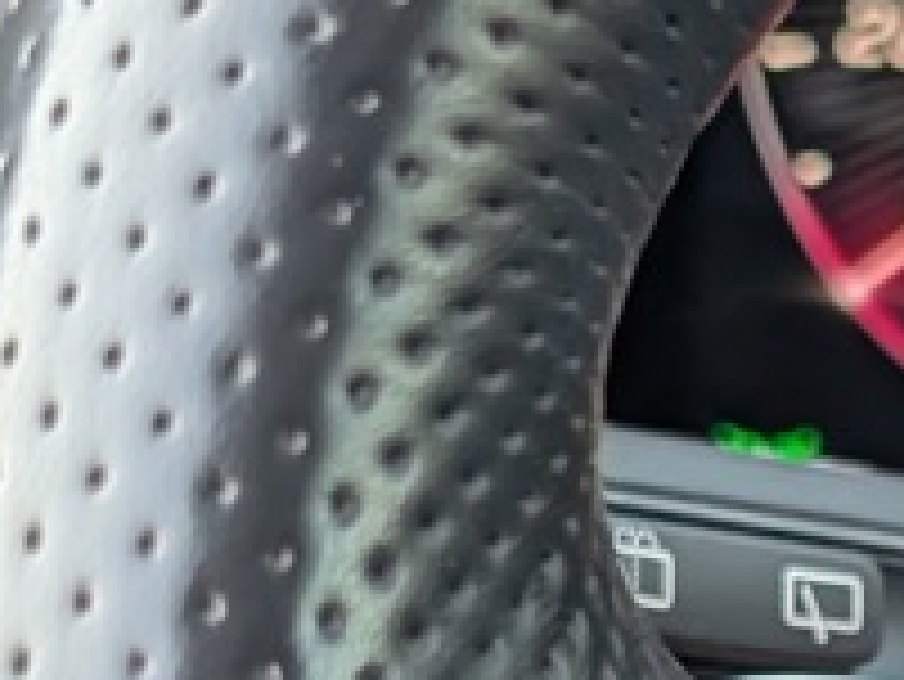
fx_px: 5095
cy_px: 1054
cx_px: 1561
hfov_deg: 9.7
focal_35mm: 195
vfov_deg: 7.5
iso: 255
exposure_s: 1/510
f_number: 1.68
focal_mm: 6.9
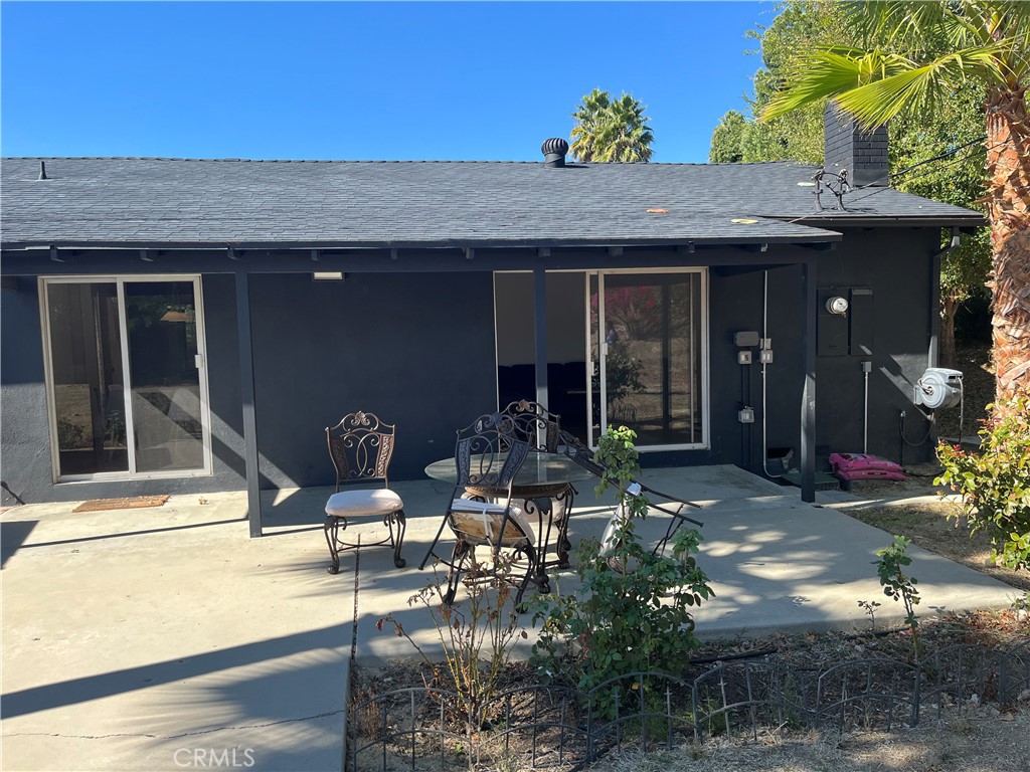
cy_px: 386
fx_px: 774
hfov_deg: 67.3
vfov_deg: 53.1
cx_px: 515
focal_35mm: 26
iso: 50
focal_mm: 5.1
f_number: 1.6
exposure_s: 1/1266
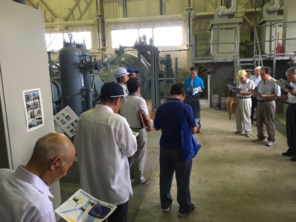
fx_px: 256
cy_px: 111
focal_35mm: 30
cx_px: 150
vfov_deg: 46.8
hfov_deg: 60.0
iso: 125
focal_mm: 4.15
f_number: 2.2
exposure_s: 1/30
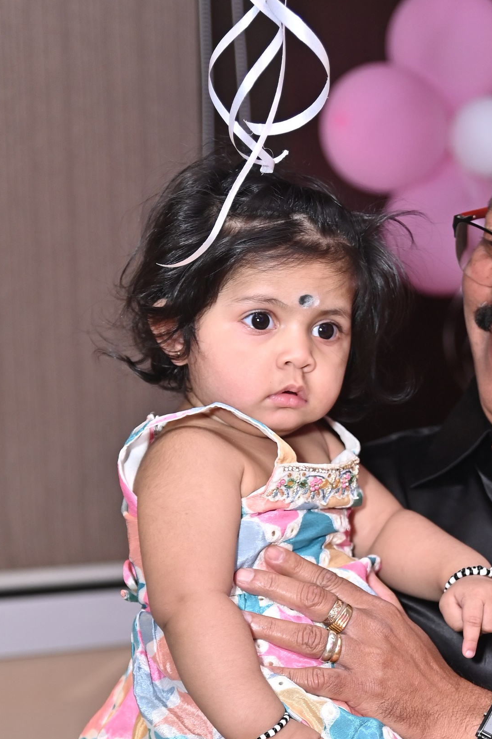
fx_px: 2422
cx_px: 469
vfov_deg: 17.1
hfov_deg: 11.5
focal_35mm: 118
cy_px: 678
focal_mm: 50
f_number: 2.8
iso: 250
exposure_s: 1/160
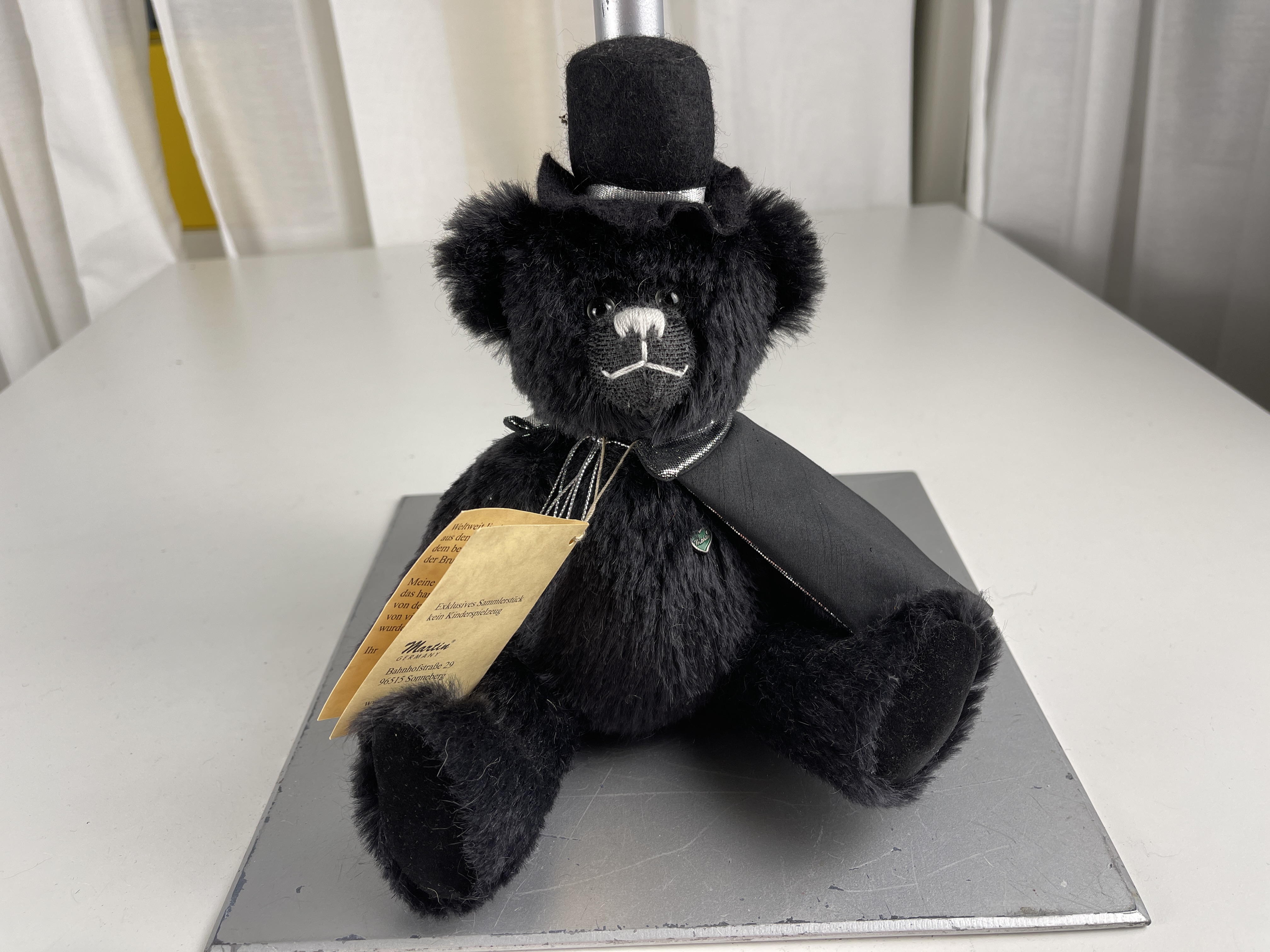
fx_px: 917
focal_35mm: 25
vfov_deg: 54.9
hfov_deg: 69.4
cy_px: 476
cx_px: 635
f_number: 1.6
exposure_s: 1/100
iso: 40
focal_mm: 5.1
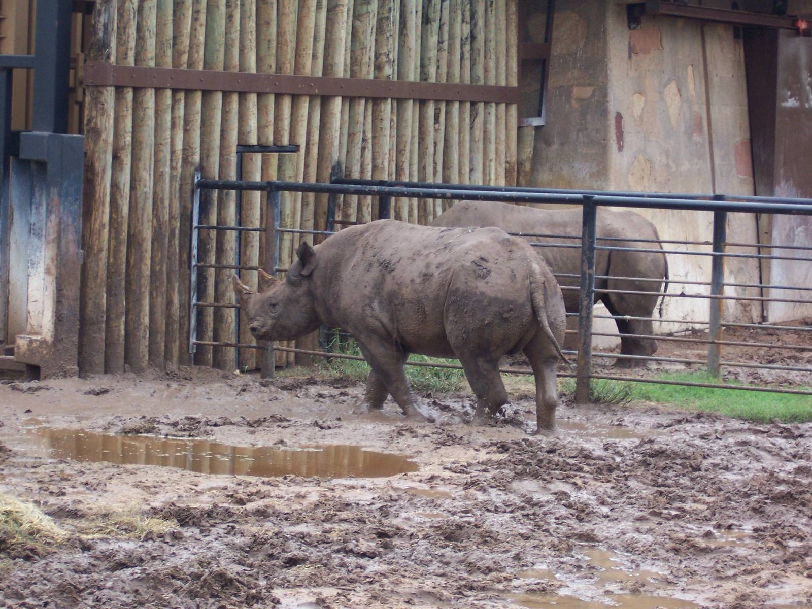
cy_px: 304
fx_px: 3096
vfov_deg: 11.2
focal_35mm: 132
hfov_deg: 14.9
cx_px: 406
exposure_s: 1/125
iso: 140
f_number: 4.8
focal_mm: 22
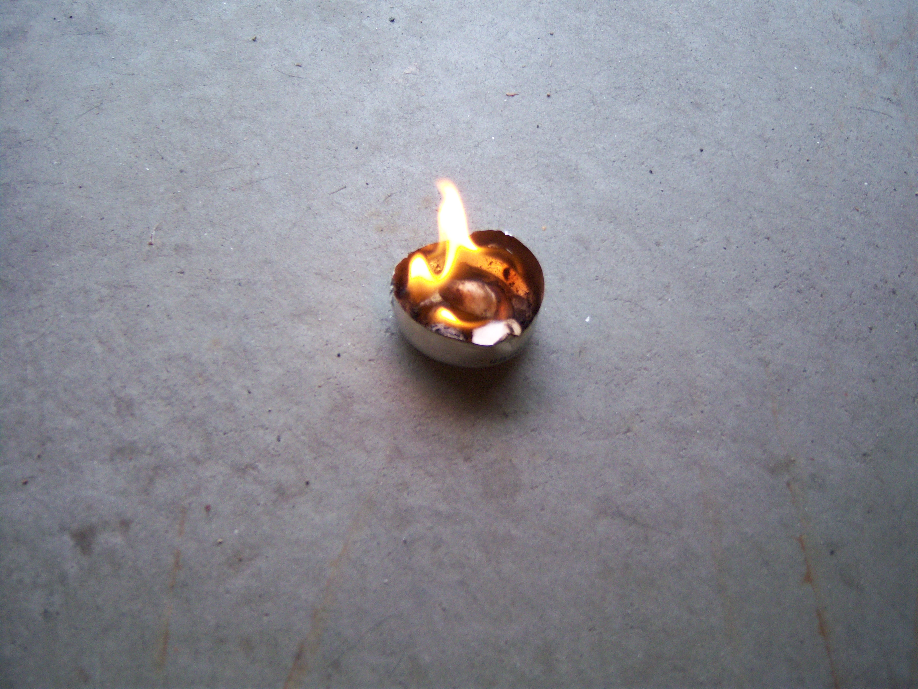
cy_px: 344
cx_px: 459
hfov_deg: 51.4
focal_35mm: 36
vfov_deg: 39.7
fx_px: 955
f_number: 2.8
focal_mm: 7.5
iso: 160
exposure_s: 1/30
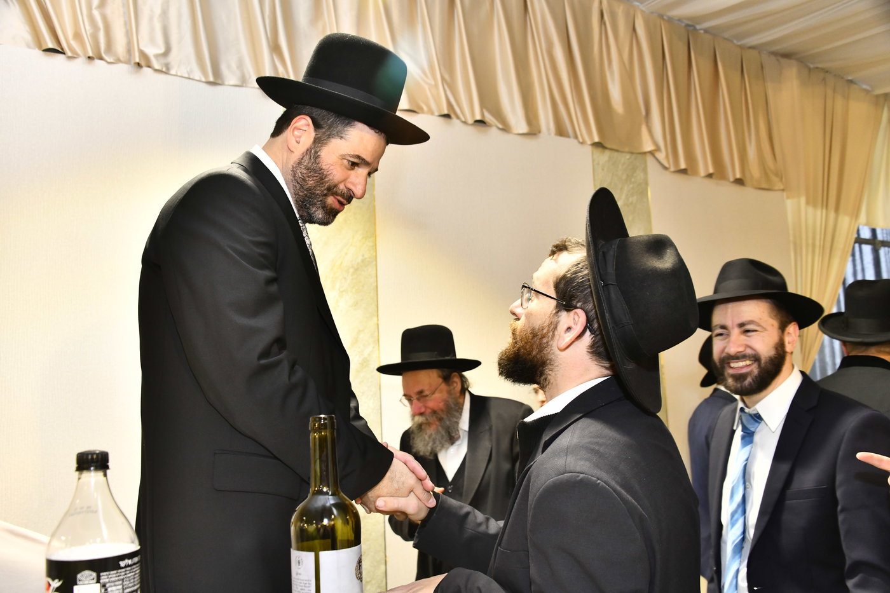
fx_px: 791
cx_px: 445
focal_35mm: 32
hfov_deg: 58.7
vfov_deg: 41.1
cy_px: 296
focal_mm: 32
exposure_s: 1/100
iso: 1250
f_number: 5.6
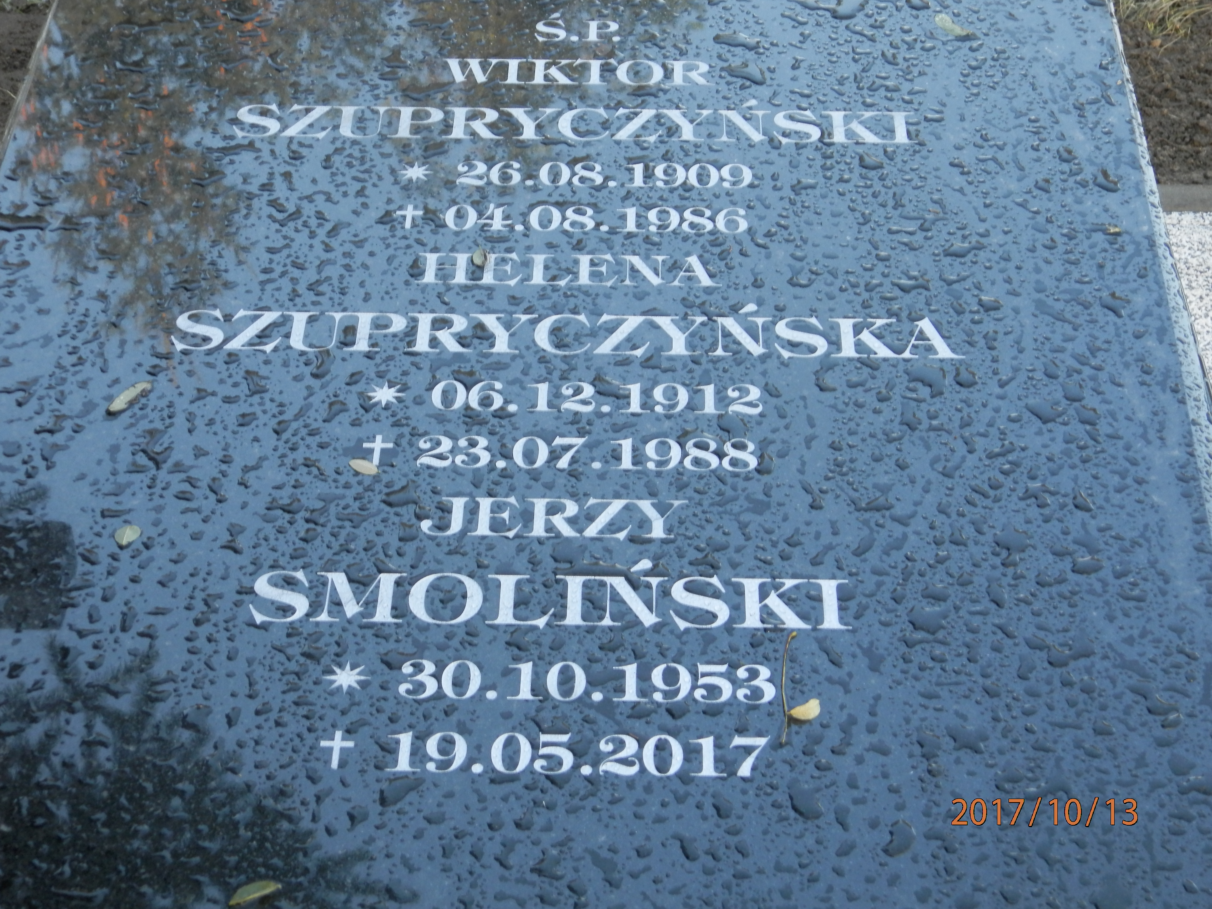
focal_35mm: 68
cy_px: 454
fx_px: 2381
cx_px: 606
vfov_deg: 21.6
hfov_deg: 28.6
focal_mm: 12.2
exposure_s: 1/50
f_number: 4
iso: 160
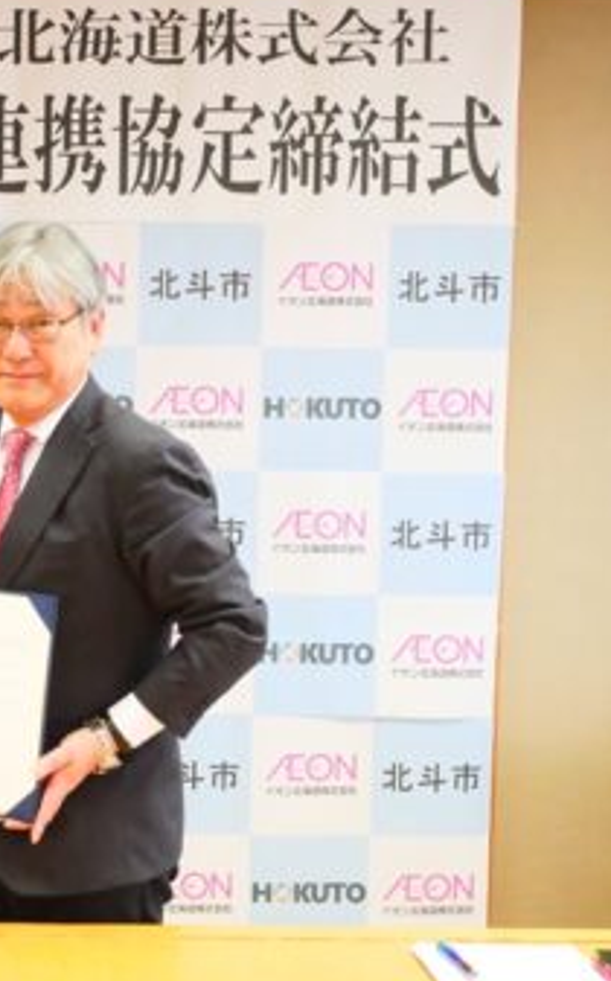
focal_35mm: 63
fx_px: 1682
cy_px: 505
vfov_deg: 32.5
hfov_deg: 19.6
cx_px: -90
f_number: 10
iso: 3200
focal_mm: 20
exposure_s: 1/40
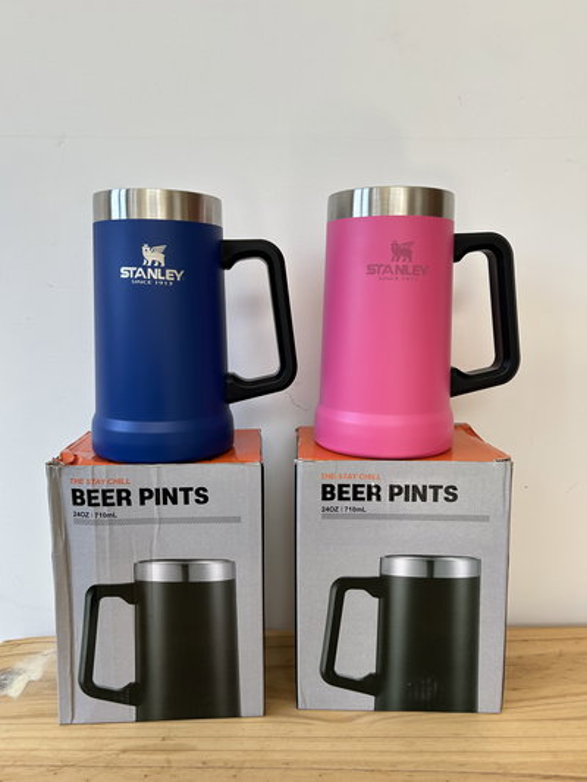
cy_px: 391
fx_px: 588
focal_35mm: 26
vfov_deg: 67.3
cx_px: 294
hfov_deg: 53.1
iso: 40
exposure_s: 1/121
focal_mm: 5.7
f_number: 1.5
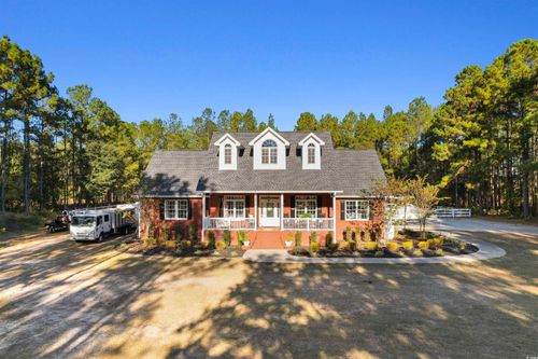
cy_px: 180
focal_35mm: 22
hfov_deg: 78.6
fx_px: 329
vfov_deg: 57.2
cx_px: 269
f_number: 2.8
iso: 100
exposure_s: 1/240
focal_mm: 8.38
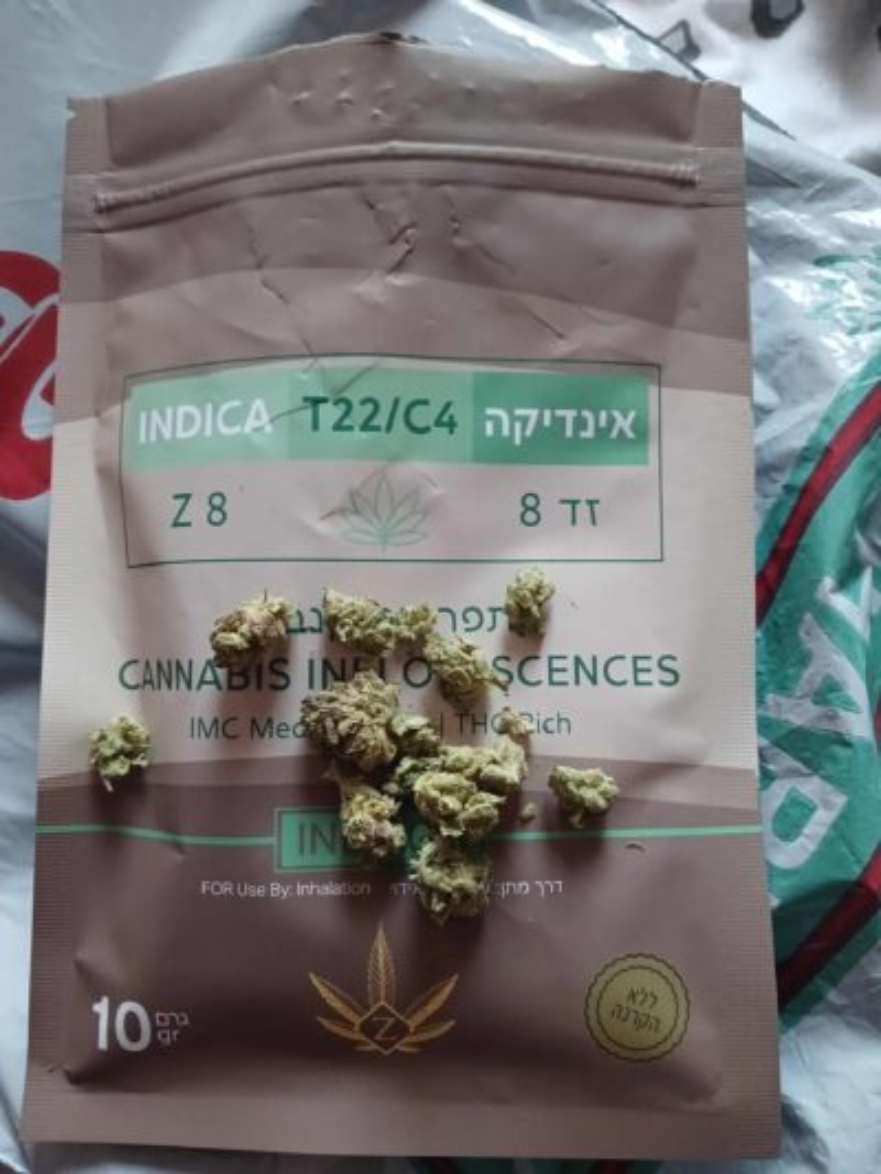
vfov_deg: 65.3
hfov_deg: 51.4
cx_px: 440
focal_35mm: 27
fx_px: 916
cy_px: 587
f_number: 1.8
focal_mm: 4
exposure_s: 1/25
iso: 500
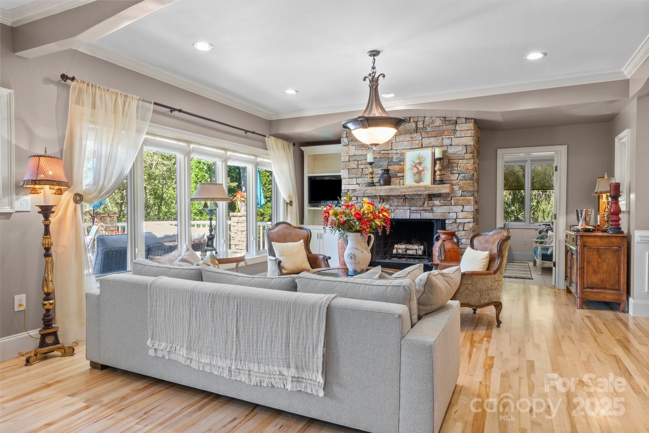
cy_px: 216
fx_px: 379
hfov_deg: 81.2
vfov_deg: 59.5
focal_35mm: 21
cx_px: 324
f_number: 10
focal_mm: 14
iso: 100
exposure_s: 1.3
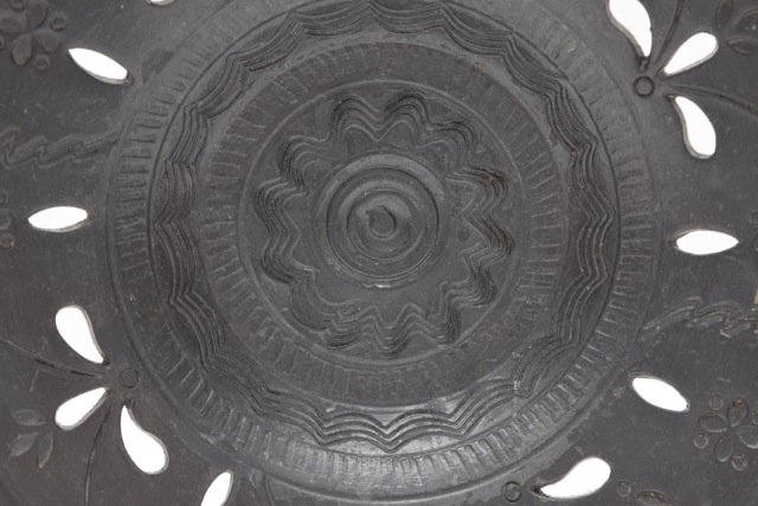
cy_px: 253
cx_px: 379
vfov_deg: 16.6
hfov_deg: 24.6
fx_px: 1737
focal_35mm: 82
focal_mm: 55
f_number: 5.6
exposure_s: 1/125
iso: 800
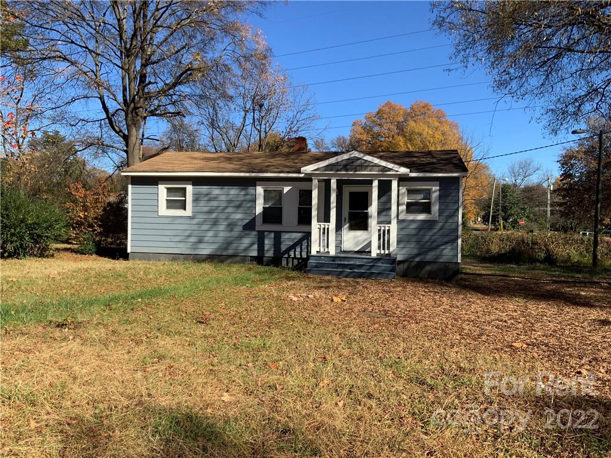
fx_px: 512
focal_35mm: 29
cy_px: 229
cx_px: 306
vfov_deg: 48.2
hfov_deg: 61.7
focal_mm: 3
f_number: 1.8
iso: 16
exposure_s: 1/1377
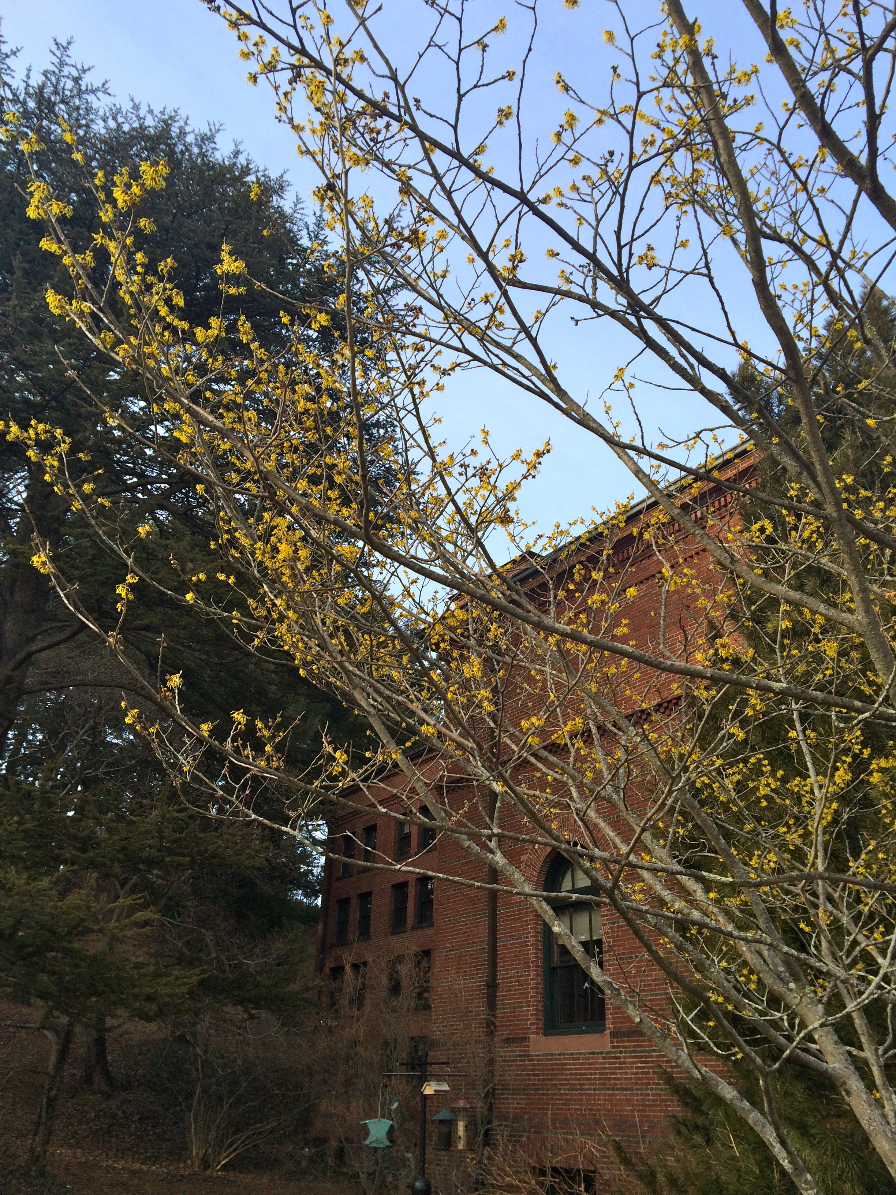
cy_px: 598
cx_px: 448
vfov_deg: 60.0
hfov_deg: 46.8
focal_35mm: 30
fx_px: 1035
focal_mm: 4.12
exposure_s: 1/707
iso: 32
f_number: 2.2
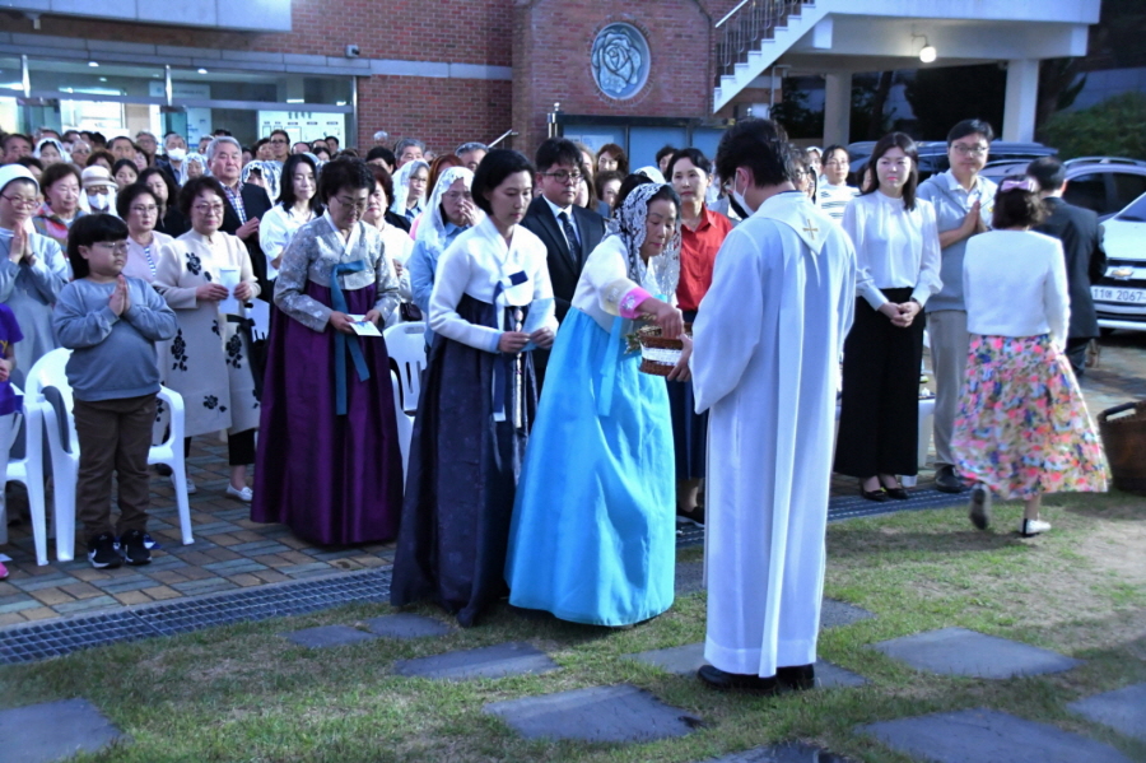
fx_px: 1623
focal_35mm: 51
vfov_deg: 26.5
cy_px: 382
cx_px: 573
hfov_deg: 38.9
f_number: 4.2
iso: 4000
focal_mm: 34
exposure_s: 1/60.2
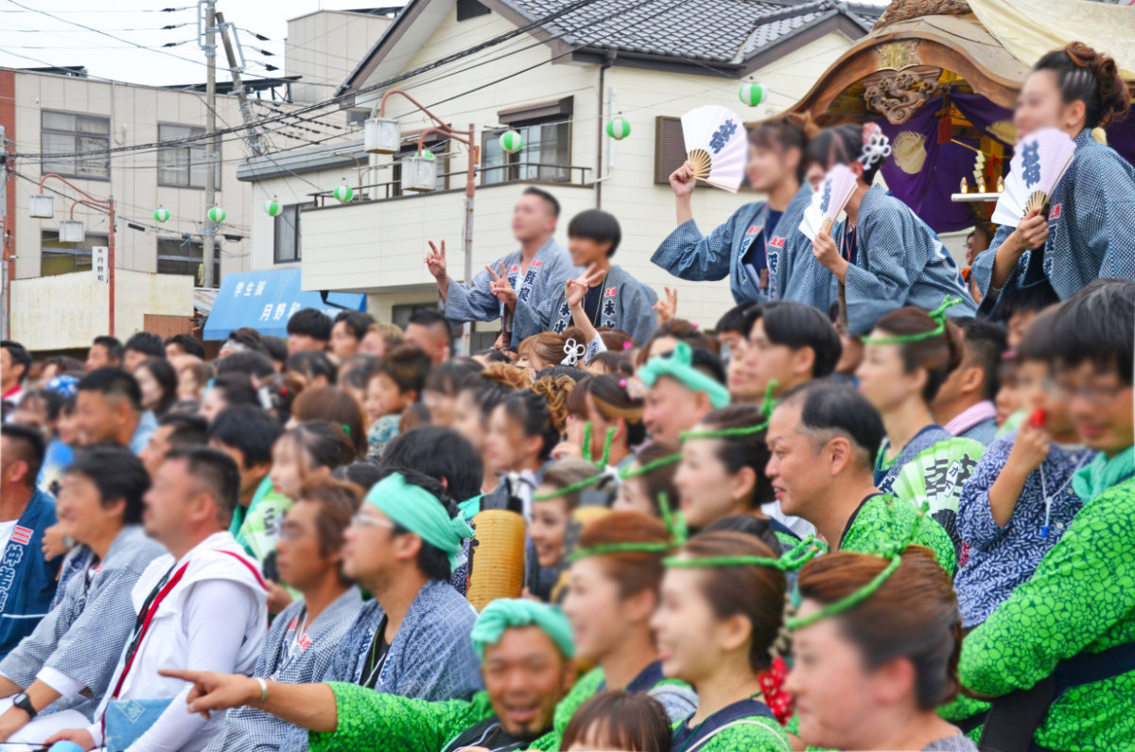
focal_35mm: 75
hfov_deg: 27.0
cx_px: 568
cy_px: 376
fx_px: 2360
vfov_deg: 18.1
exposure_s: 1/125
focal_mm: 50
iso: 400
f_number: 5.6
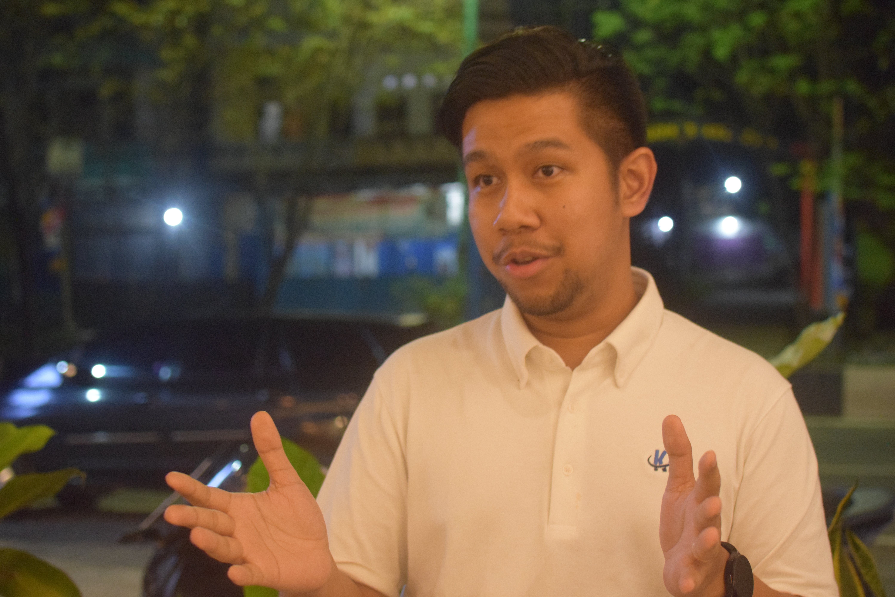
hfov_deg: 37.9
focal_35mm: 52
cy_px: 298
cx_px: 448
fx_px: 1305
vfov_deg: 25.8
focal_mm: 35
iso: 3200
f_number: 2.8
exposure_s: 1/80
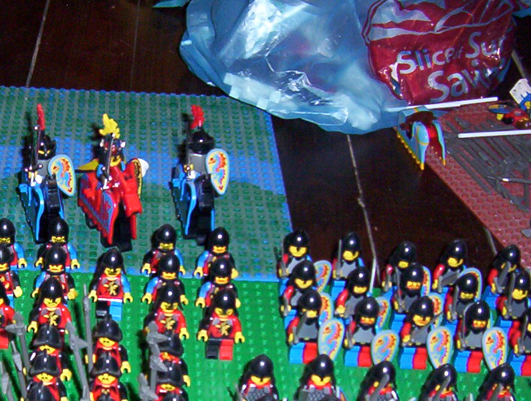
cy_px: 320
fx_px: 1138
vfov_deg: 19.8
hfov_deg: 25.6
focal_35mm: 74
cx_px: 78
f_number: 2.76
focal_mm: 5.54
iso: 140
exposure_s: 1/30
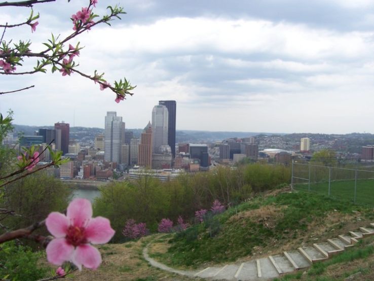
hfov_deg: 53.9
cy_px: 140
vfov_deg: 41.8
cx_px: 187
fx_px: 367
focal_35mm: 34
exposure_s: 1/180
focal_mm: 5.6
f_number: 5.6
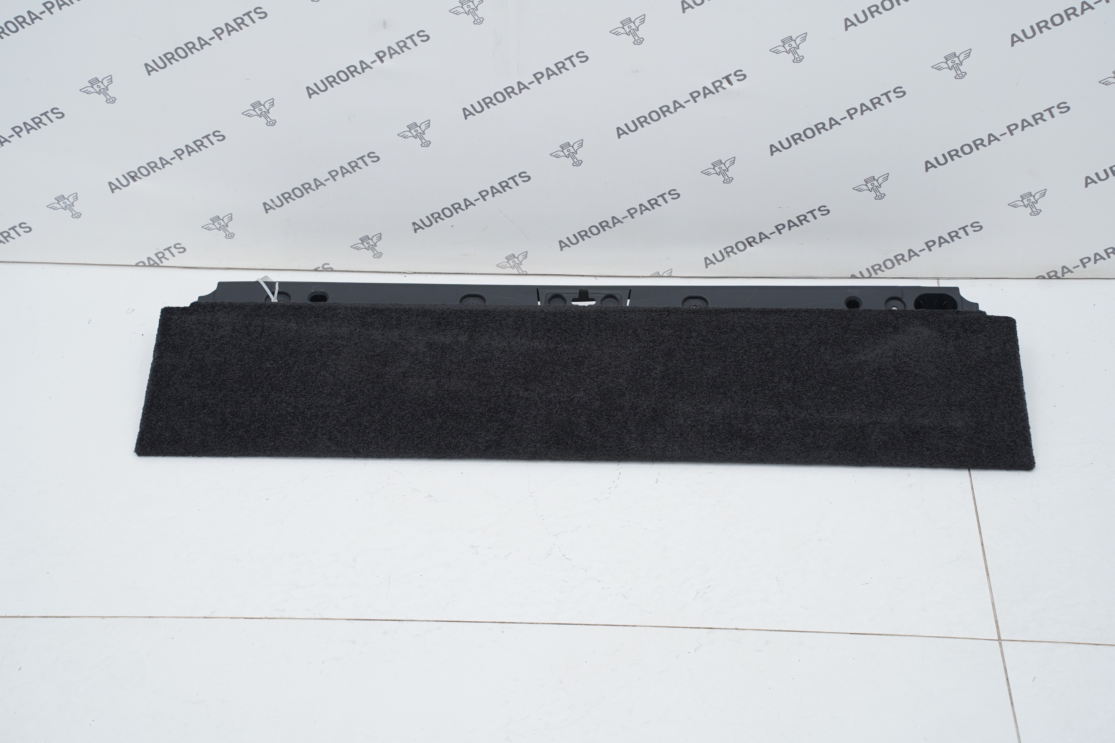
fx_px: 2044
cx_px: 558
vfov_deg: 20.6
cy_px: 372
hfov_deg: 30.5
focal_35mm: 66
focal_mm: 66
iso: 640
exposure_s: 1/125
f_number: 6.3
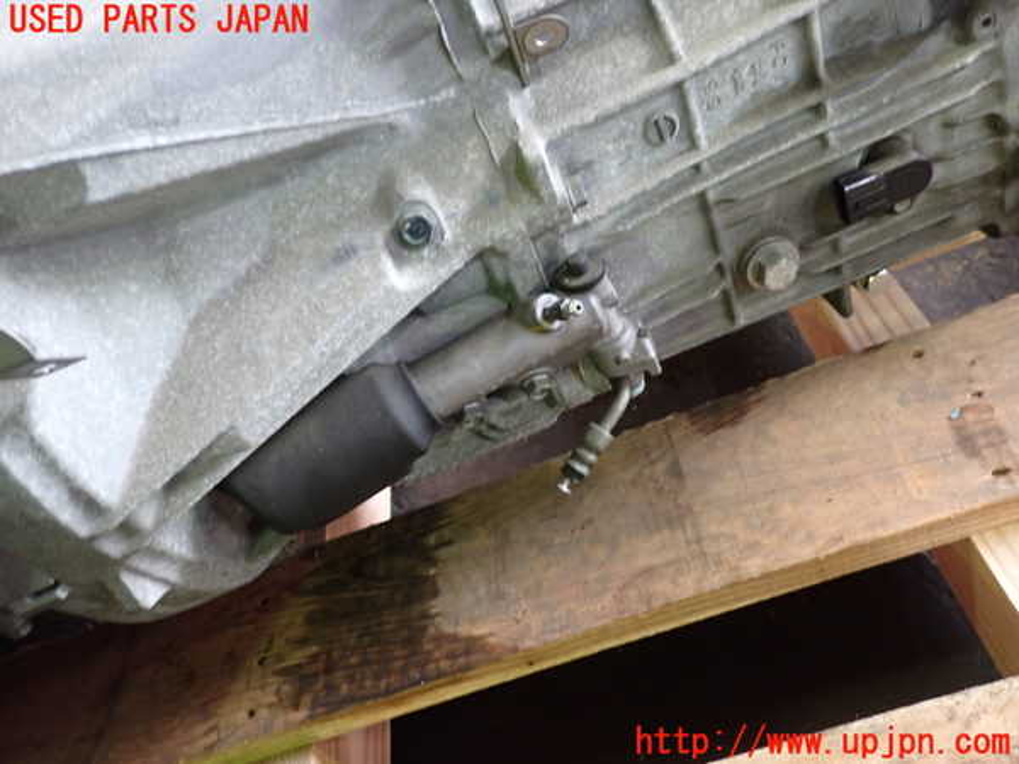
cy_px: 382
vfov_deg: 46.8
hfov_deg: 60.0
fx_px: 883
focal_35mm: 30
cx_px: 510
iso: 400
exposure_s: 1/30
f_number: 2.3
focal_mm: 5.4
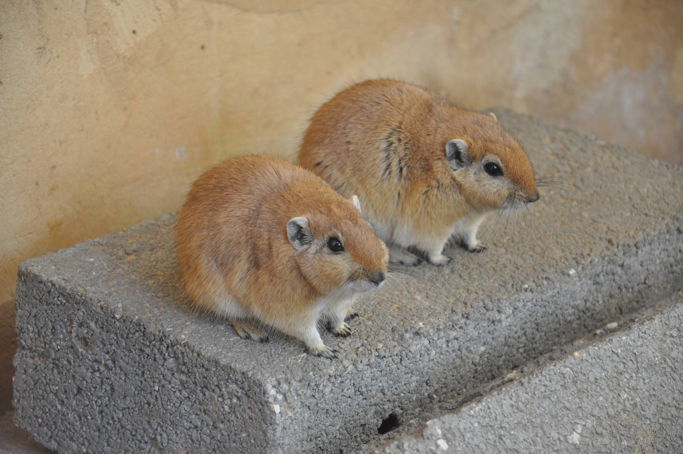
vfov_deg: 8.7
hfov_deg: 13.1
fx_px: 2985
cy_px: 227
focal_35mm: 158
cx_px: 342
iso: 450
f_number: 5.6
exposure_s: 1/60
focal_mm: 105
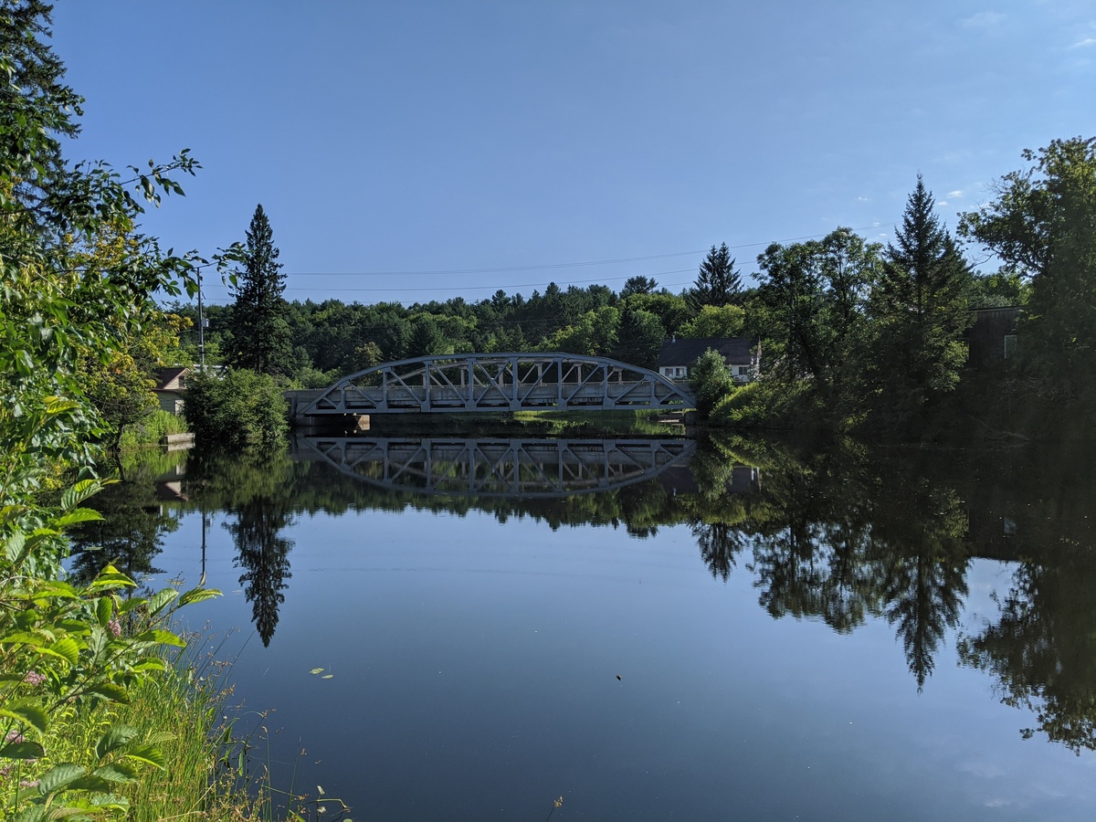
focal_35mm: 27
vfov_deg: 51.4
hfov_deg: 65.3
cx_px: 548
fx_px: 855
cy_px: 411
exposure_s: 1/4695
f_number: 1.8
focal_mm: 4.44
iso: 46
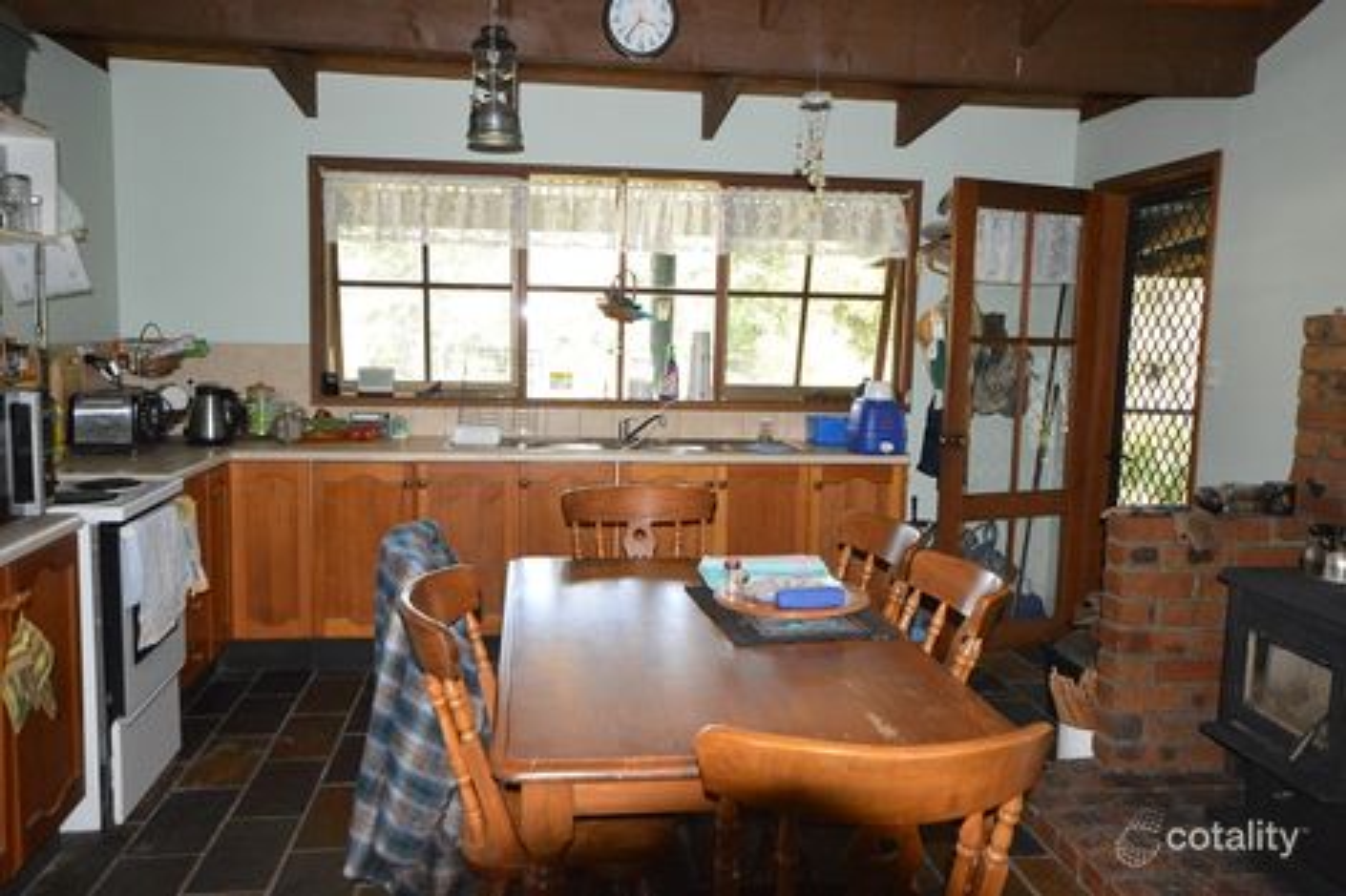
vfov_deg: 43.6
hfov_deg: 61.9
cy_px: 448
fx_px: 1121
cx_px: 673
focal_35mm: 30
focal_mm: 20
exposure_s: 1/60
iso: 3200
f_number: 5.6
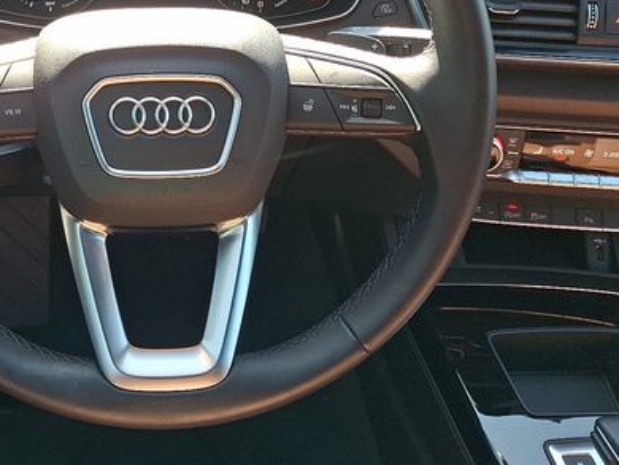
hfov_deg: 44.3
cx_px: 156
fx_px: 734
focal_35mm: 41
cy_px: 98
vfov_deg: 34.2
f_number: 1.8
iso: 28
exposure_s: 1/120
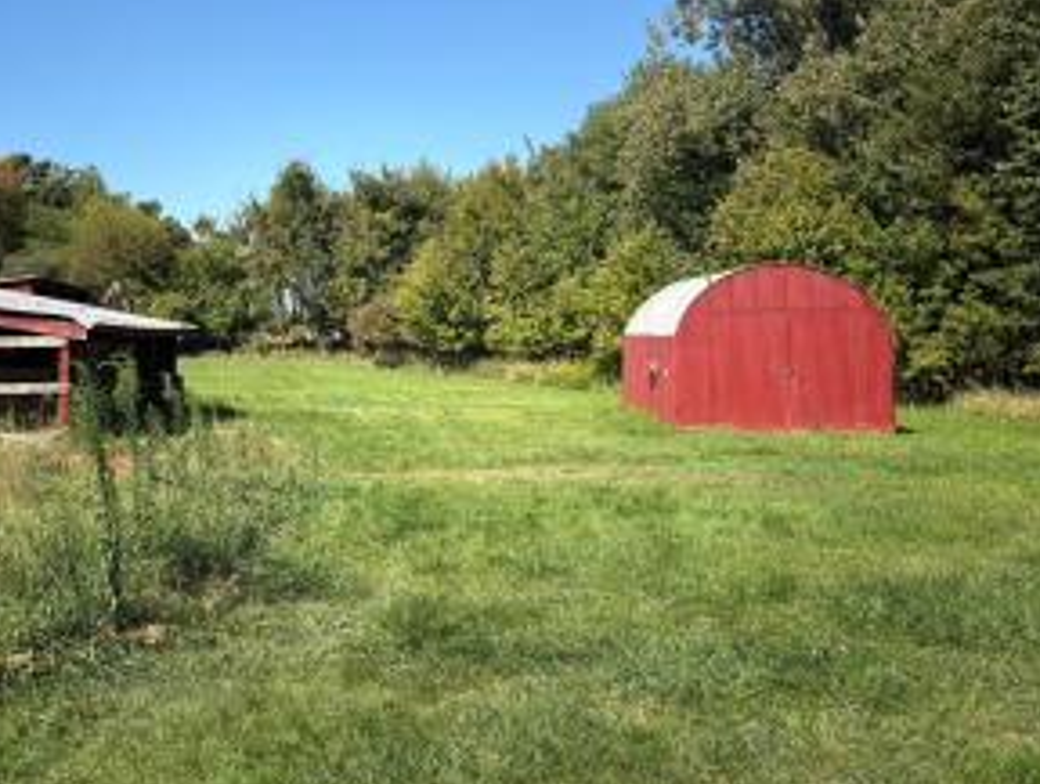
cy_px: 271
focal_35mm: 36
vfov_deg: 39.4
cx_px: 356
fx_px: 1083
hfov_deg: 50.5
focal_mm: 5.96
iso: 50
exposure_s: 1/2364
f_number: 1.6
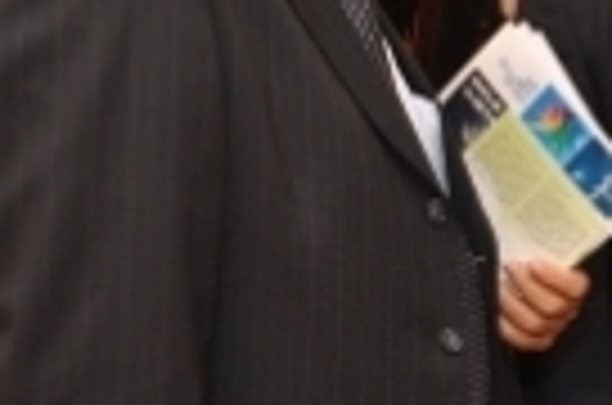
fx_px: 1679
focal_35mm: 99
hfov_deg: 18.6
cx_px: 873
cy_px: 83
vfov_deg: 13.7
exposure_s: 1/60
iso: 500
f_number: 4
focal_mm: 20
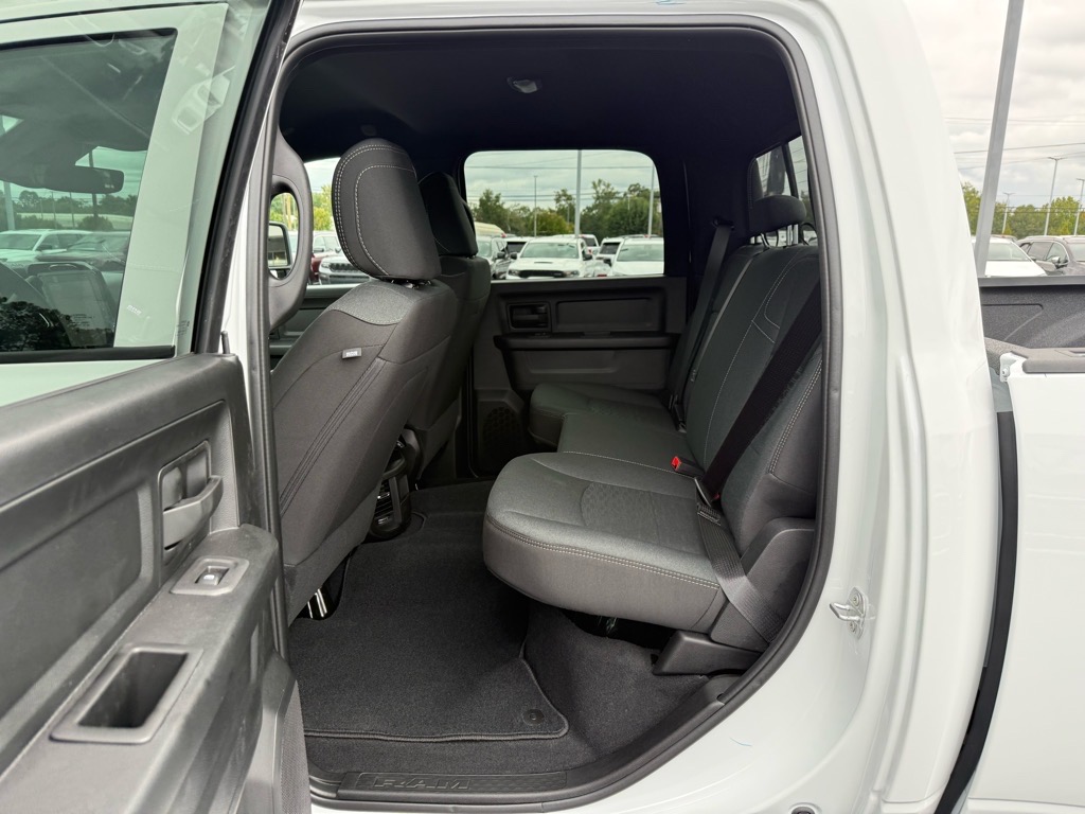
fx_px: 752
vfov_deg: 56.8
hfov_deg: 71.6
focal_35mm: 24
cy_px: 407
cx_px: 542
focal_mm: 6.76
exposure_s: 1/403
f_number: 1.78
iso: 100
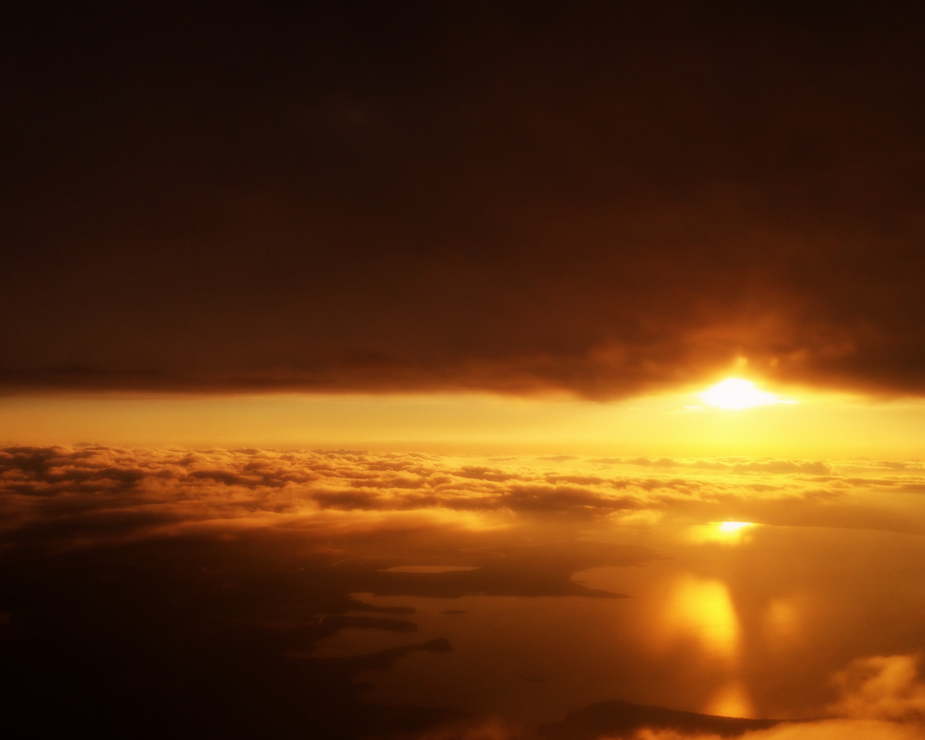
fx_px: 849
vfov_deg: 47.1
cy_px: 361
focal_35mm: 31
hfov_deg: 57.2
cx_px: 472
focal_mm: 4.15
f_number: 2.2
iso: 32
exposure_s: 1/1866
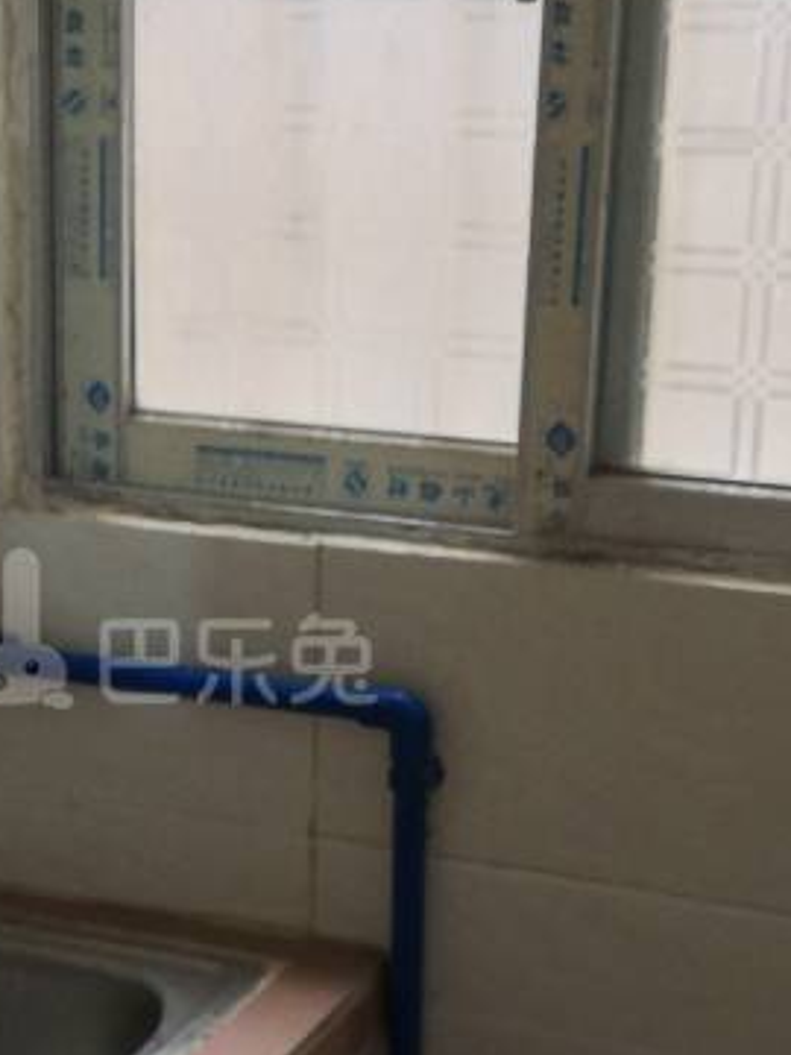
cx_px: 144
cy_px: 632
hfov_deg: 18.2
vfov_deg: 24.4
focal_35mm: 80
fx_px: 2437
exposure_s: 1/25
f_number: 2.2
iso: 320
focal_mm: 3.81
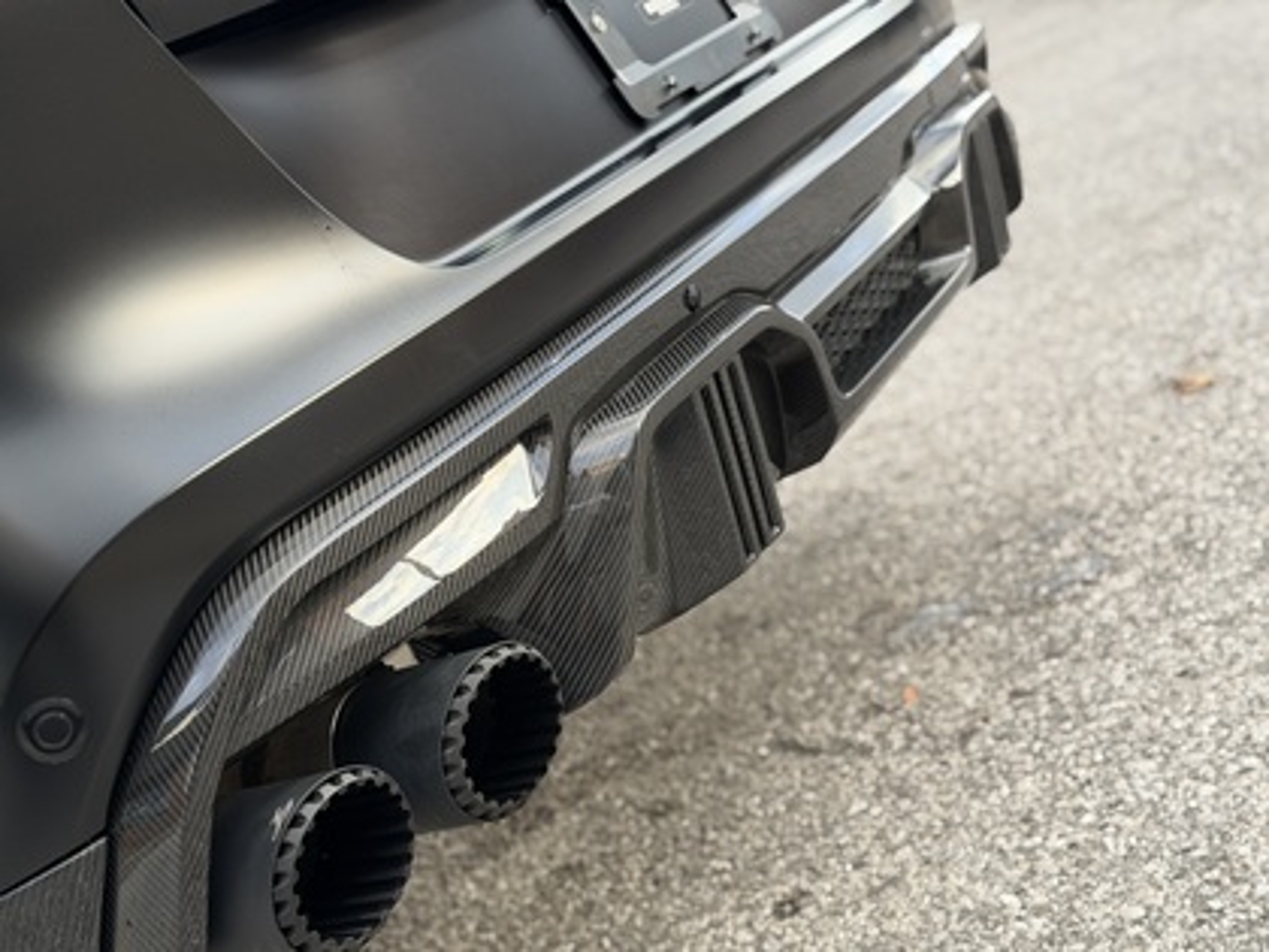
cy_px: 476
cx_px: 634
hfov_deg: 39.7
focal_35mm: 48
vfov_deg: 30.3
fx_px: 1760
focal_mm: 6.76
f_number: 1.78
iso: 50
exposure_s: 1/153
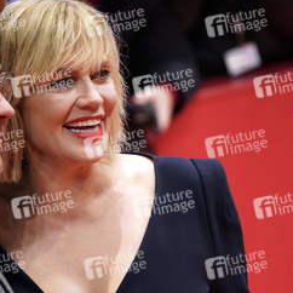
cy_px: 174
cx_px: 131
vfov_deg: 5.5
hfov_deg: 5.5
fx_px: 3026
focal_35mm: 316
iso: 5000
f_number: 5.6
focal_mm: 200
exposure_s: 1/200
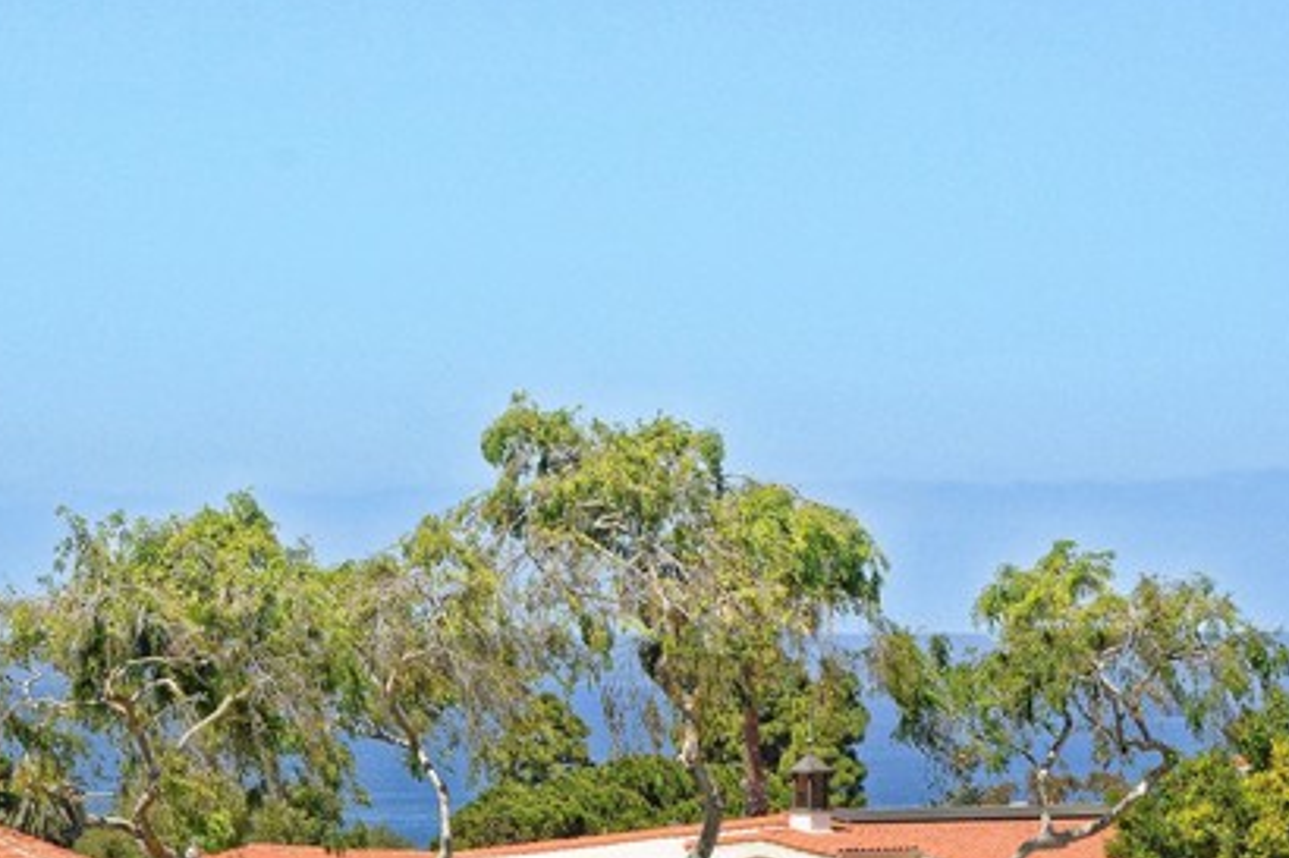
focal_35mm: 145
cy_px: 548
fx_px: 5189
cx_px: 305
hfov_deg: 14.1
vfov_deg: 9.4
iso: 250
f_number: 16
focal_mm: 62
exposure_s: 1/250
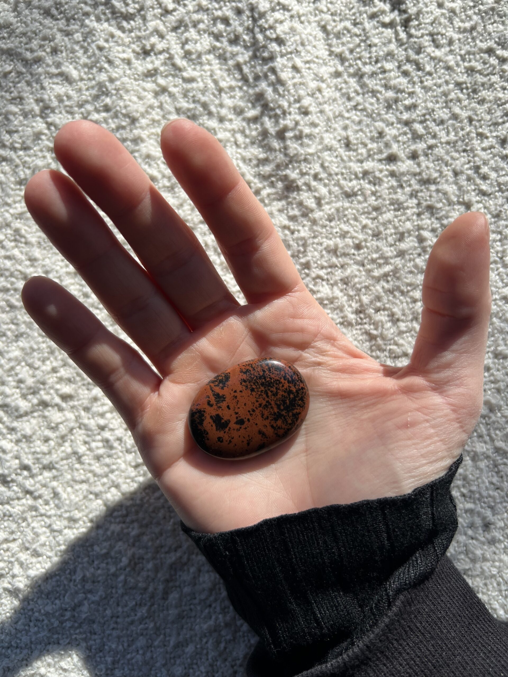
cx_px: 254
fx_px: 509
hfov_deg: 53.1
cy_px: 338
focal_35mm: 26
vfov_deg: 67.3
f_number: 1.5
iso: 50
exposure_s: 1/1597
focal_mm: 5.7
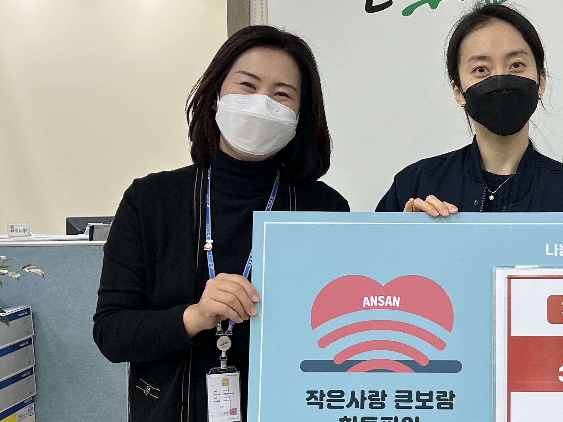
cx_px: 499
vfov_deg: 24.4
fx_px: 976
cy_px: 220
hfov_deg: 30.8
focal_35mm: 60
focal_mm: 5.1
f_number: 1.6
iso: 100
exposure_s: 1/120
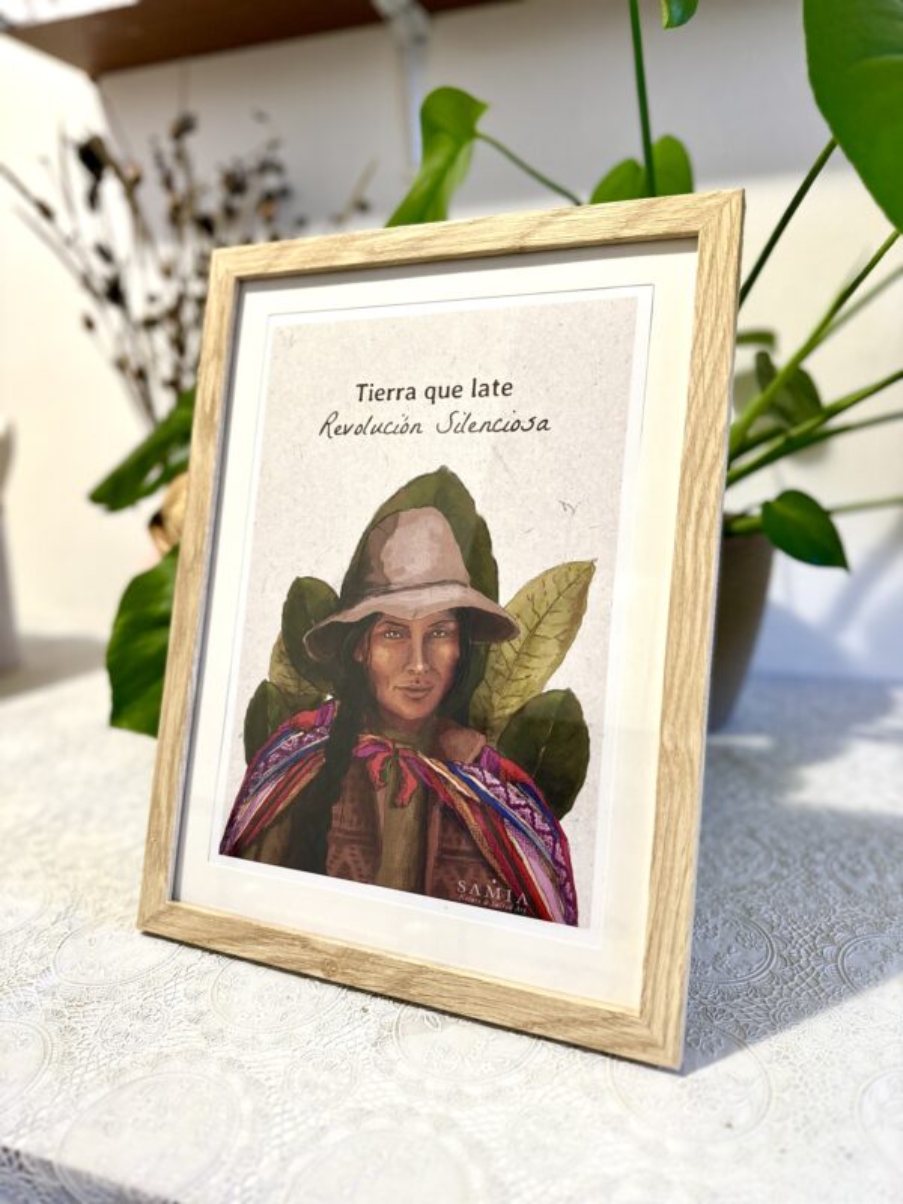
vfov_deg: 71.6
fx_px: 835
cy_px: 602
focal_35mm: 24
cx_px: 452
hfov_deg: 56.8
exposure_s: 1/50
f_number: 1.78
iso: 320
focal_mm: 6.86
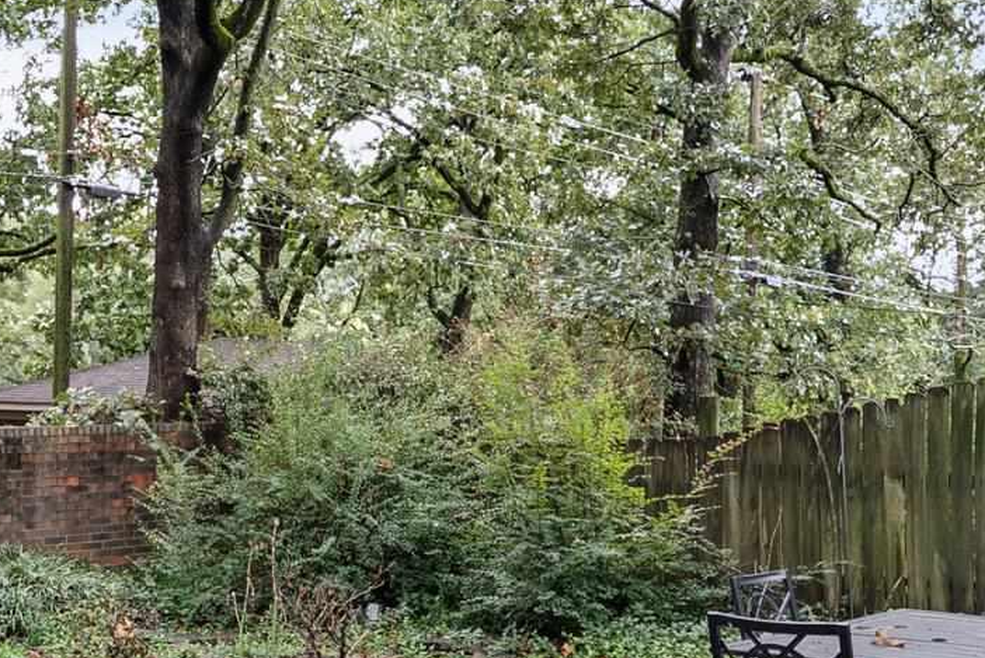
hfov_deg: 34.4
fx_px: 1560
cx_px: 272
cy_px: 390
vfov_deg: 23.8
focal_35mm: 57
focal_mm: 16
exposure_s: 1/2
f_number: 9
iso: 640
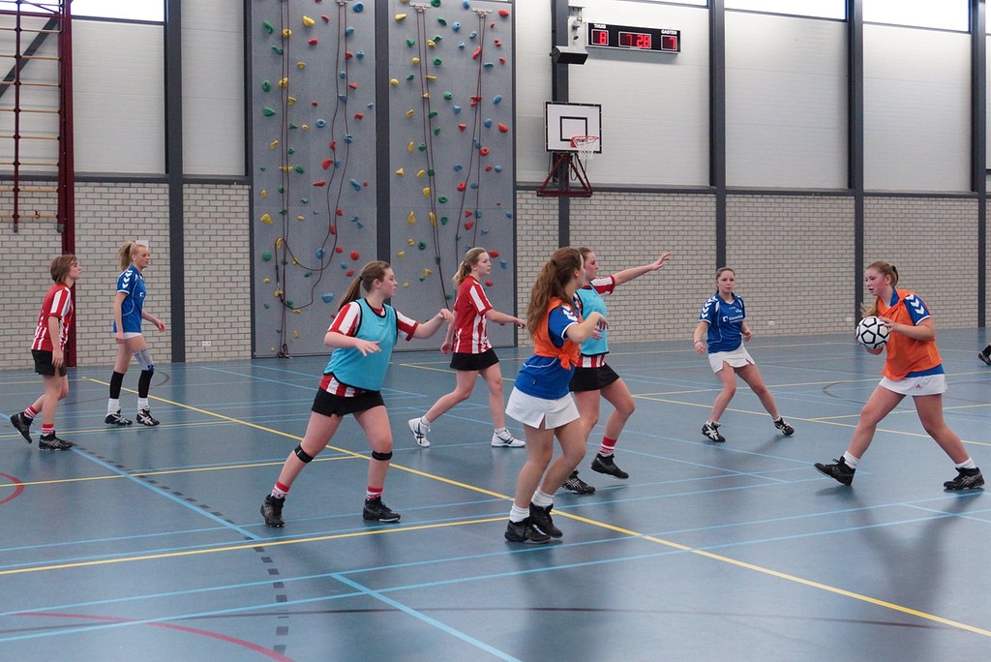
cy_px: 331
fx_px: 992
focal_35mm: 36
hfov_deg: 53.1
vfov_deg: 36.9
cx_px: 496
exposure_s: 1/320
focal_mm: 24
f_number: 2.8
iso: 1250
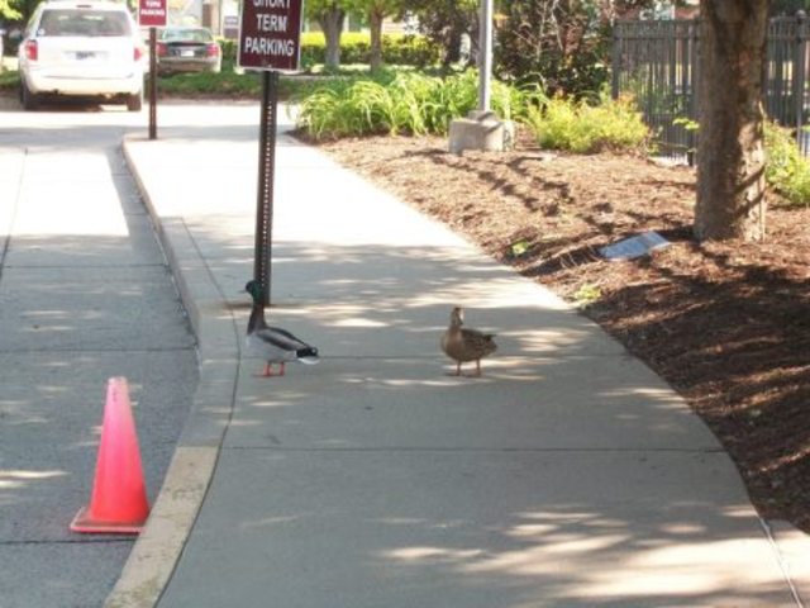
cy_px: 304
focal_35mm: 96
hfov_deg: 20.4
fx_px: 2246
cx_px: 405
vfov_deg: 15.4
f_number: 5.2
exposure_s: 1/60
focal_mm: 17.1
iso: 96
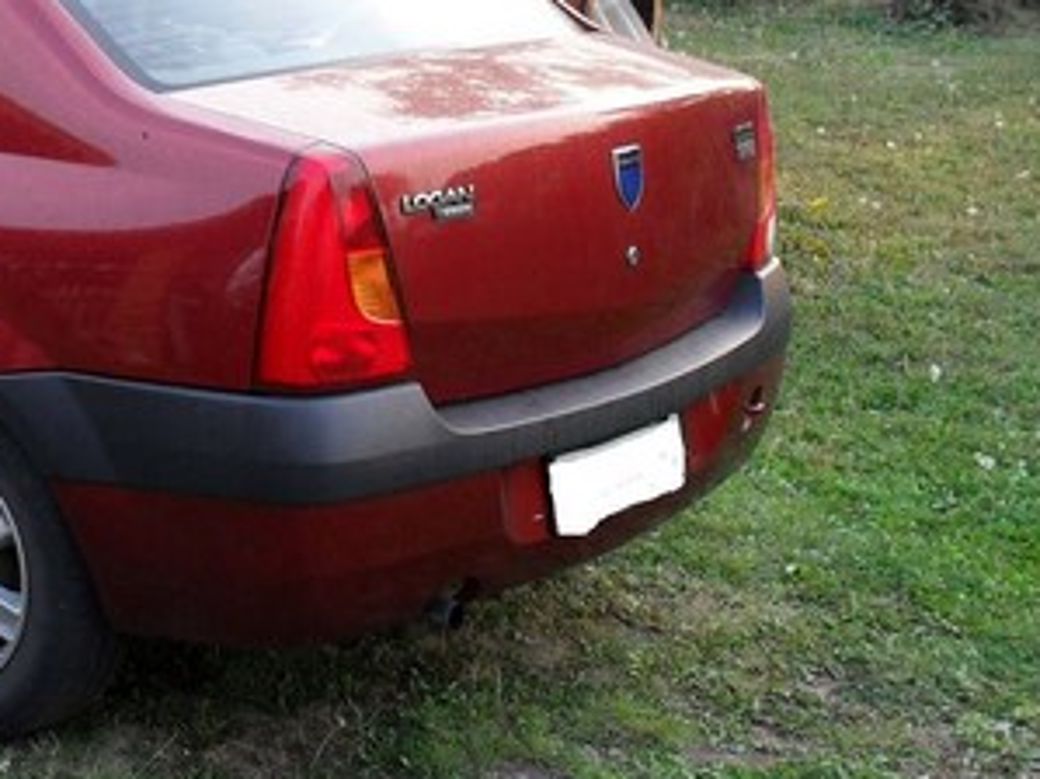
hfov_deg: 25.0
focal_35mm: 75
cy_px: 247
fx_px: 2252
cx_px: 59
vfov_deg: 19.6
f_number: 3.2
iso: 100
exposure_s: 1/125
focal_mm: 6.3
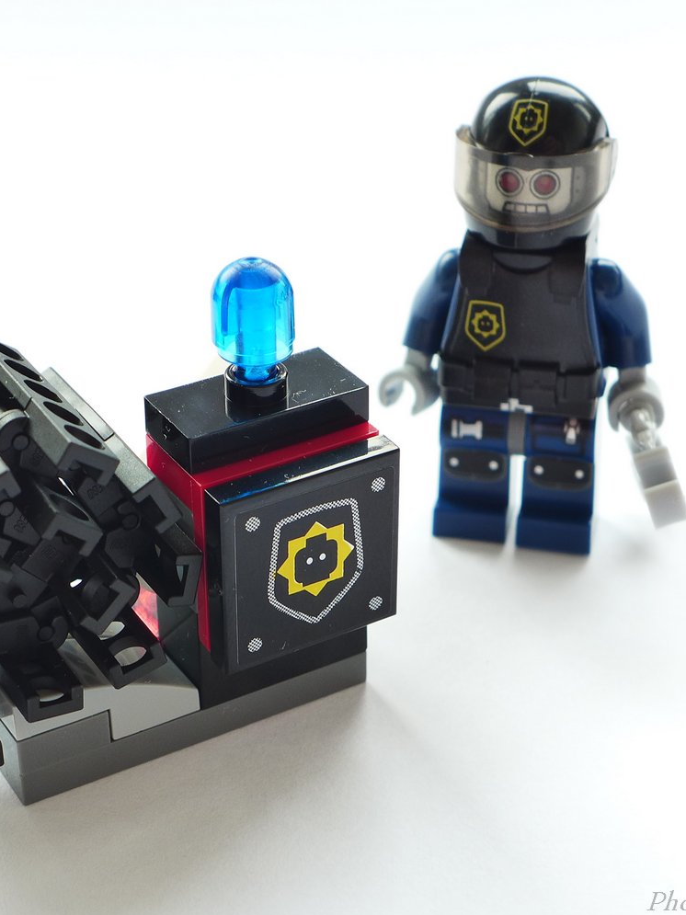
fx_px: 1929
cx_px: 265
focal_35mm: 73
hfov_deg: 20.1
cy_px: 456
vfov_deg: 26.7
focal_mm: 9.8
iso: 125
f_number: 3.5
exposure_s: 1/25
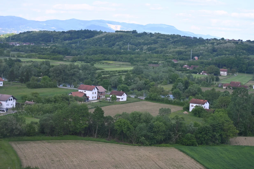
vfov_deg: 16.0
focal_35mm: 86
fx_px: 603
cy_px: 84
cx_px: 127
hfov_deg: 23.8
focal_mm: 57
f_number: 4.5
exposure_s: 1/250
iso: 200
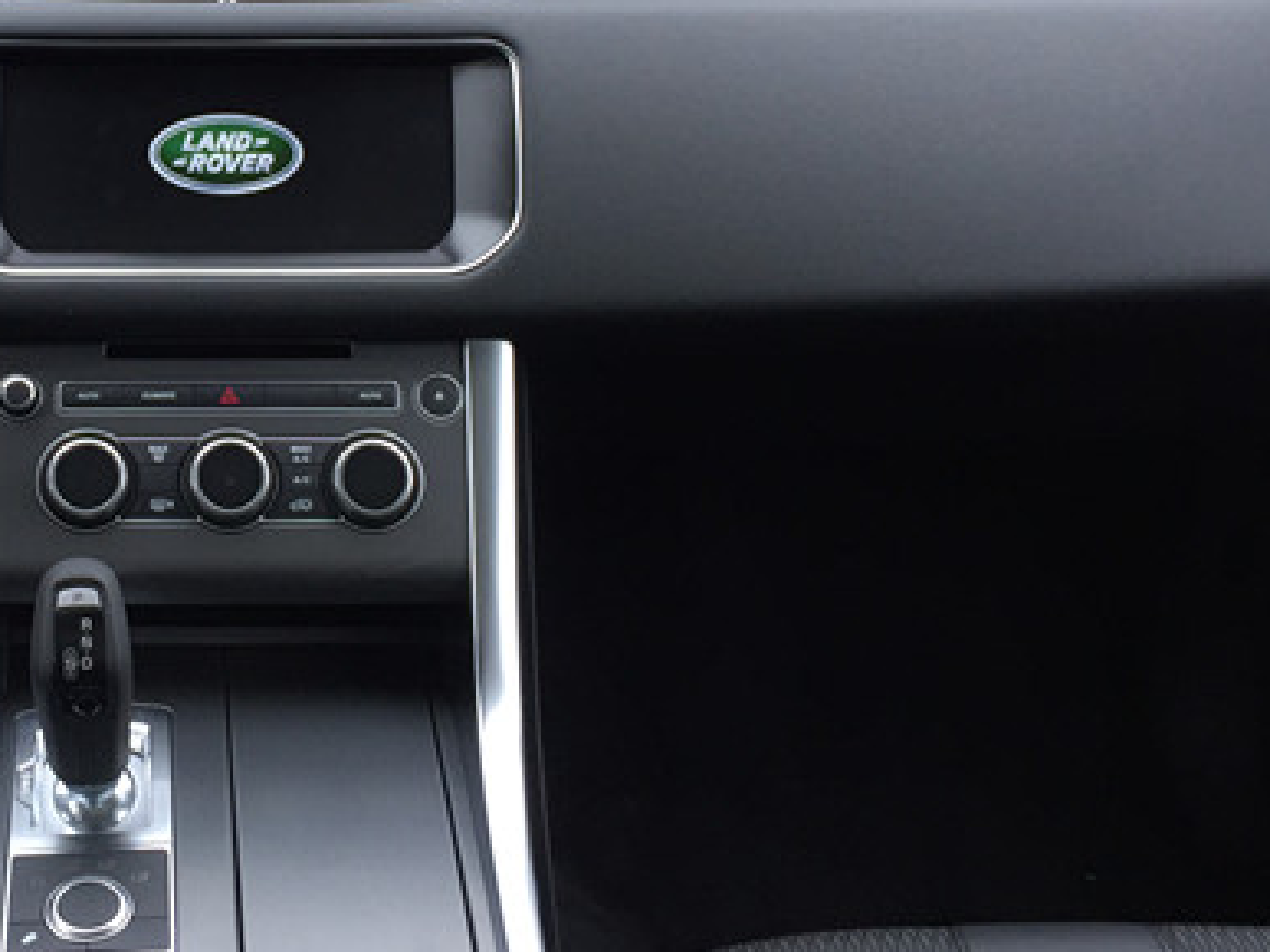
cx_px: 177
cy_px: 236
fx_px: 2201
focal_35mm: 60
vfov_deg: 24.1
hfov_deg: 31.0
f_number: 2.2
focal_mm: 4.15
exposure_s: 1/100
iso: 50
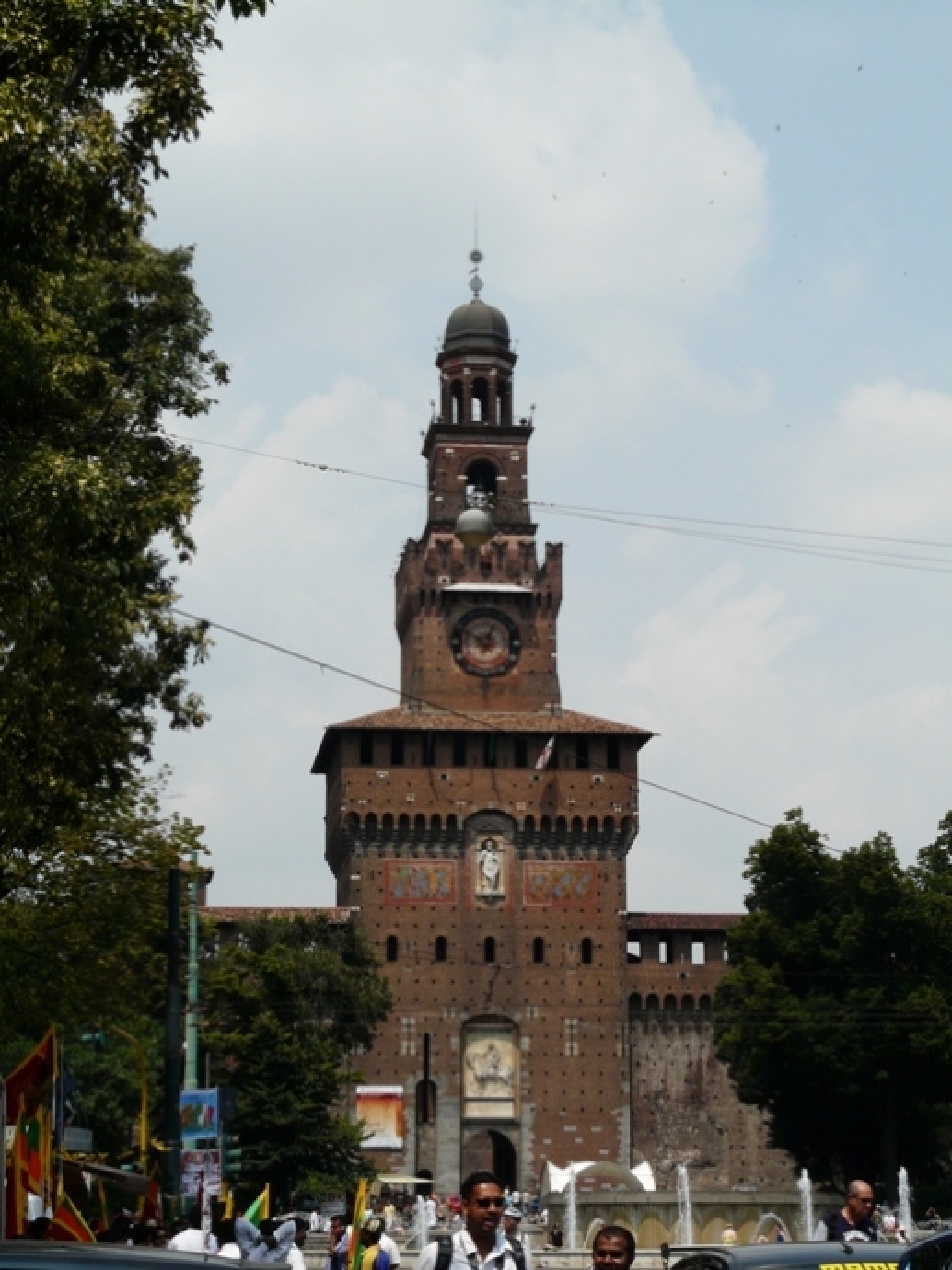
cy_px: 635
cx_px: 476
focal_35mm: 71
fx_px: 2605
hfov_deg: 20.7
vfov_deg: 27.4
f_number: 6.3
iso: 100
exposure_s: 1/400
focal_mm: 11.7
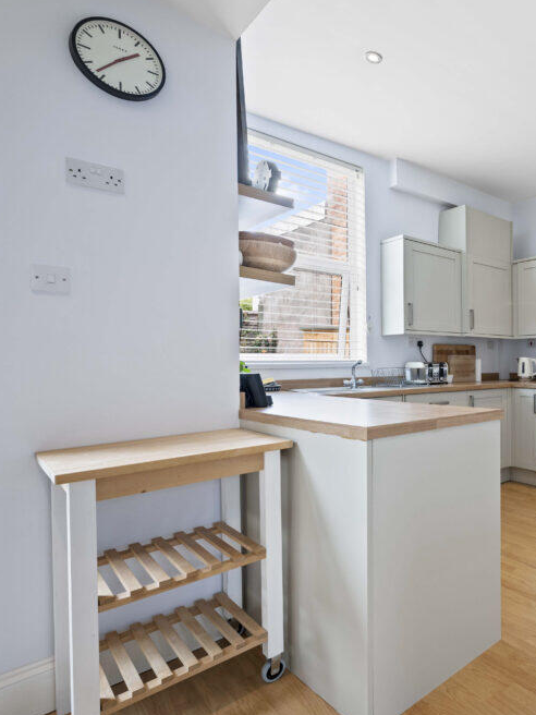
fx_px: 434
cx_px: 535
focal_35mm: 21
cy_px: 366
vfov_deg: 79.0
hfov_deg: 51.1
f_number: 8
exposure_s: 1/10
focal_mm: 14
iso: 400
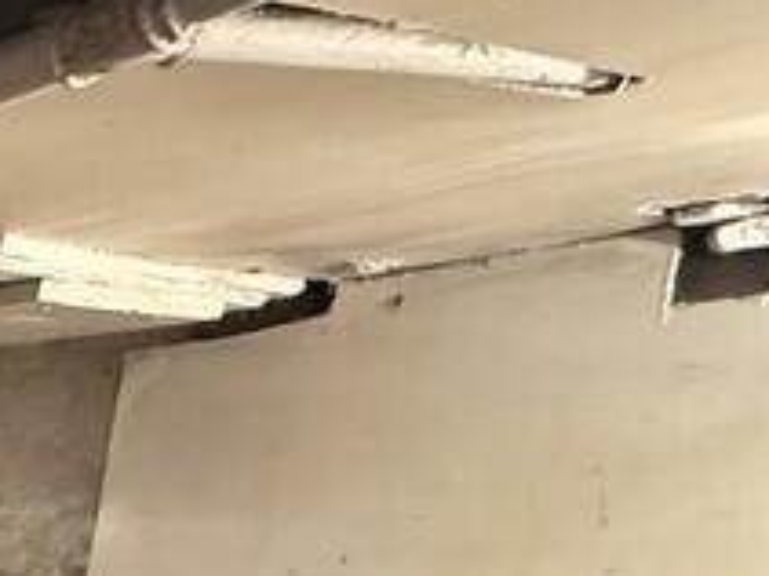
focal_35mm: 68
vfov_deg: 17.5
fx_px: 1510
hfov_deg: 19.0
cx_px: -733
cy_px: 1035
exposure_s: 1/50
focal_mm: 2.22
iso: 1000
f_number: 2.2
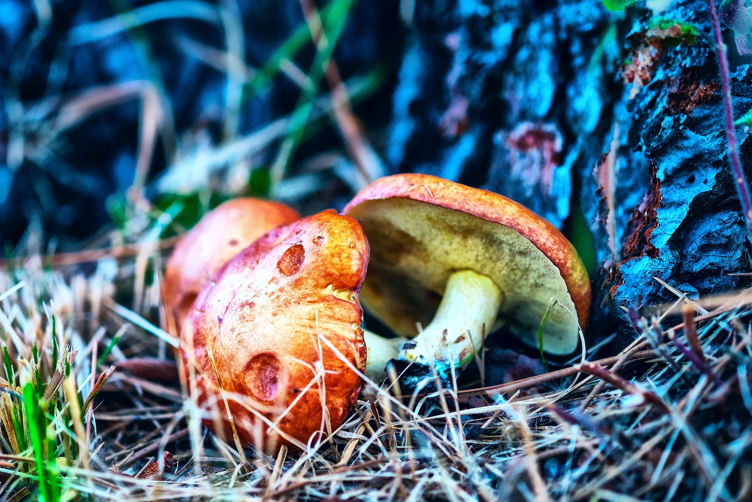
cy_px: 251
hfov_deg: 22.6
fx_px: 1880
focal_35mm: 90
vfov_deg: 15.2
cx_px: 376
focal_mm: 60
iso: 200
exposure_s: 1/180
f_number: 2.4
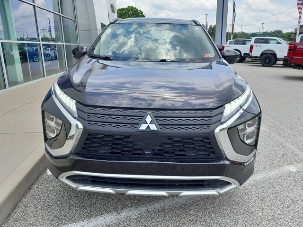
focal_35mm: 27
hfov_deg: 65.3
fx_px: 236
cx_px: 152
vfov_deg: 51.4
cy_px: 114
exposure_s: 1/253
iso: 40
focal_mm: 4
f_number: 1.8
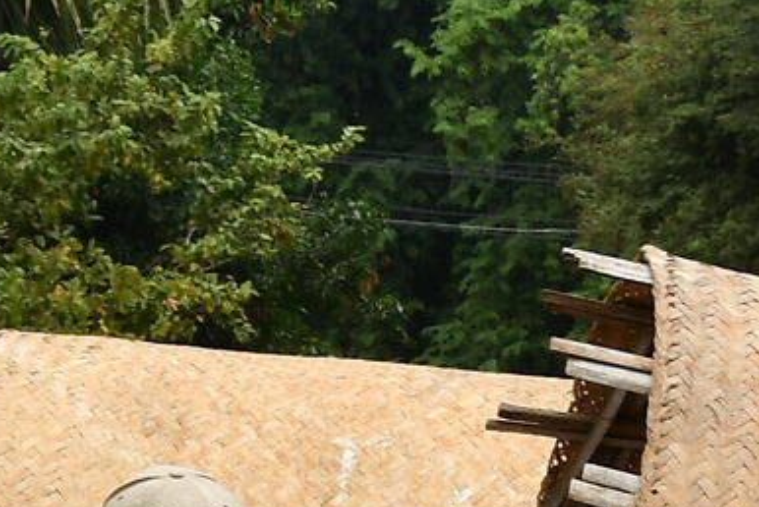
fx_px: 7469
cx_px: -183
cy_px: 1036
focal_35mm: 354
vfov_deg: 3.8
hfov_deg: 5.8
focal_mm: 38
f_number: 16
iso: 100
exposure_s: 1/20
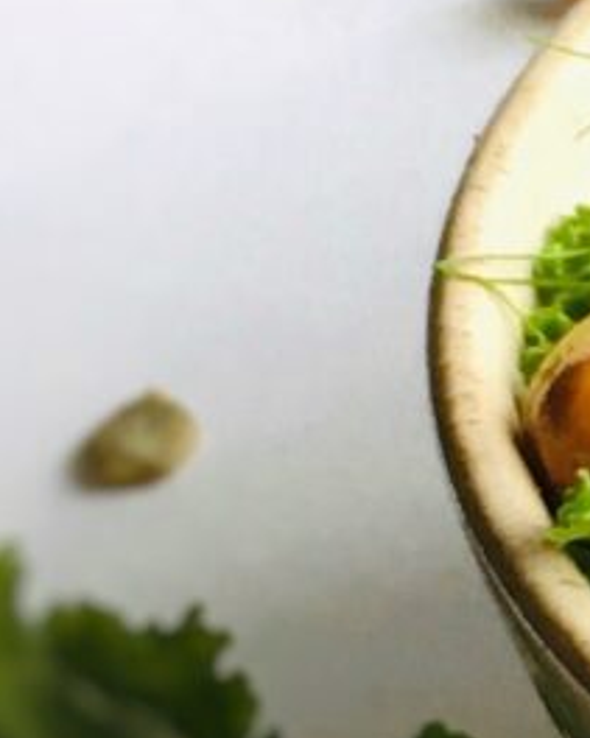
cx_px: 1781
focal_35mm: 220
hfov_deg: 6.4
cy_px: 126
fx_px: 4805
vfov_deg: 8.8
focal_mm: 4.15
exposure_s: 1/33
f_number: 2.2
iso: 32
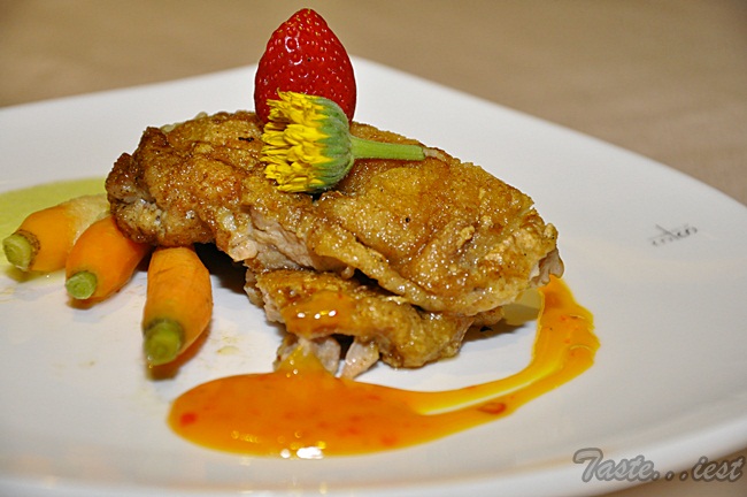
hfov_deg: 16.1
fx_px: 2643
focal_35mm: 128
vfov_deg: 10.7
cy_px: 248
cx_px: 374
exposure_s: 1/50
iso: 1250
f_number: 5.6
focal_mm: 85
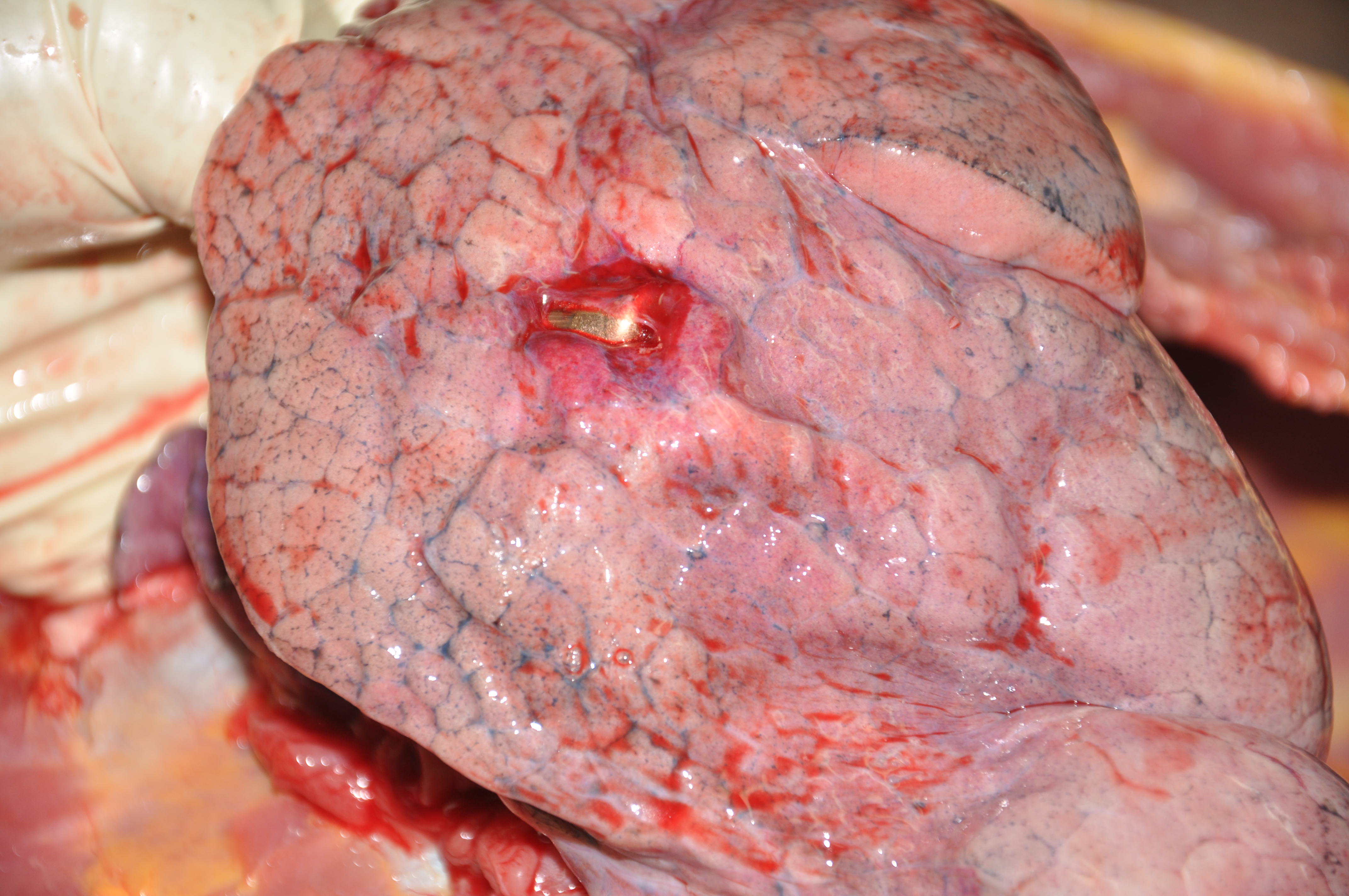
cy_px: 448
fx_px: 5895
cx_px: 674
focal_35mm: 158
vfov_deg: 8.7
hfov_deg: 13.1
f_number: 5.6
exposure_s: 1/60
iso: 200
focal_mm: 105
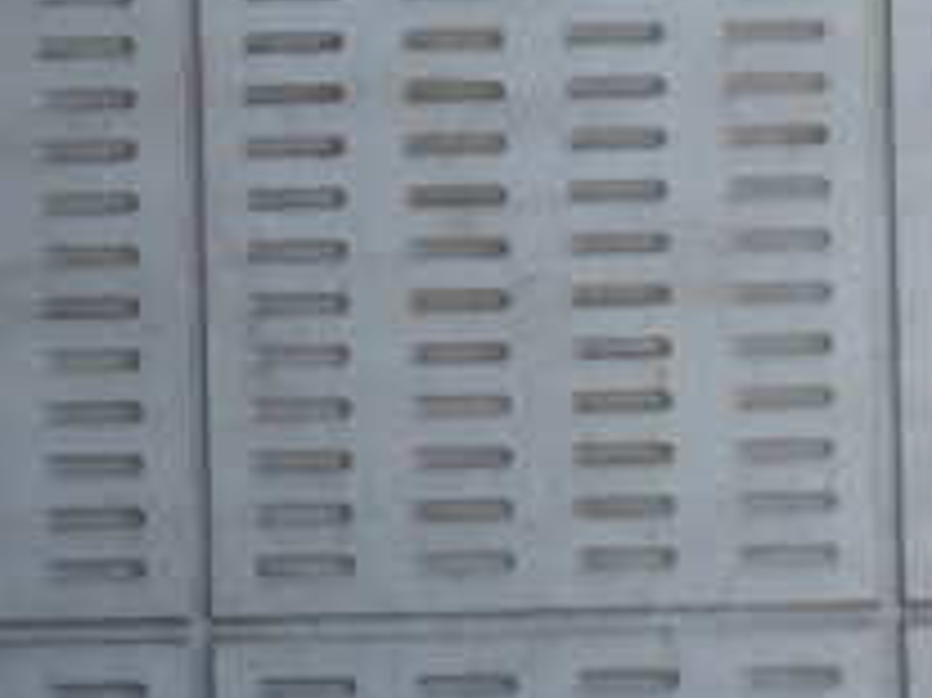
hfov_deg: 2.9
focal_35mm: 693
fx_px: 18647
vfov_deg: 2.1
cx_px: 644
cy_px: -1333
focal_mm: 24
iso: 100
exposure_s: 1/500
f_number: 4.5
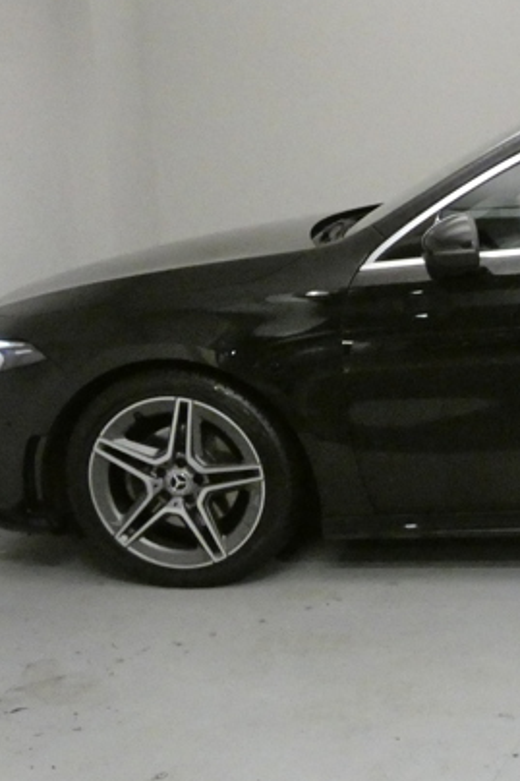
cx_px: 688
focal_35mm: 68
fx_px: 1474
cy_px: 447
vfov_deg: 29.6
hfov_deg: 18.5
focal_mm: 6
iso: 1600
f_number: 3.4
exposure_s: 1/125
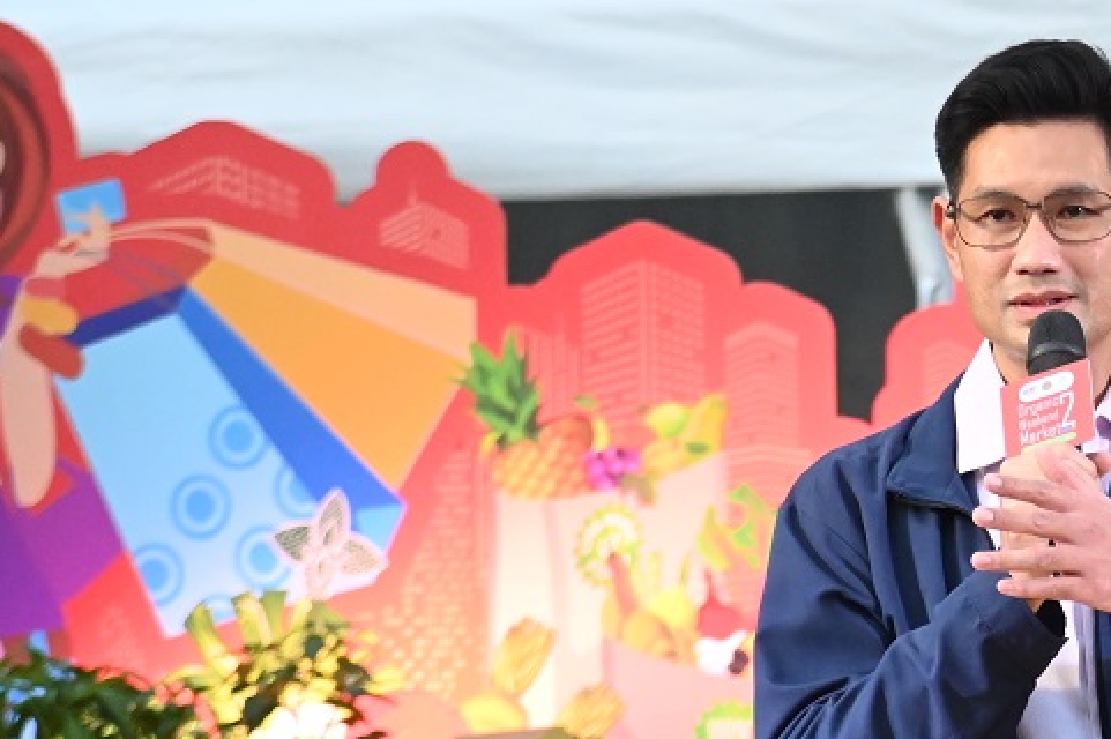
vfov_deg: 3.6
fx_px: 11626
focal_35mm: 377
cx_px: 1478
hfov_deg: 5.4
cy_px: 388
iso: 8000
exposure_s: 1/1250
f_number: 4
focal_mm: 120
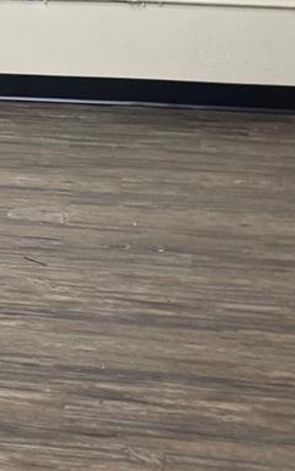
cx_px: -114
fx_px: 1400
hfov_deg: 11.6
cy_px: 109
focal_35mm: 109
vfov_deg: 19.0
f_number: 1.8
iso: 80
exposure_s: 1/60
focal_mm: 4.25
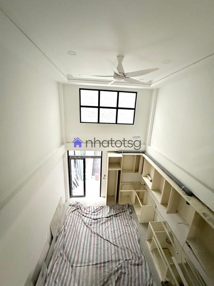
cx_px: 107
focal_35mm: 14
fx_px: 115
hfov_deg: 85.7
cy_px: 143
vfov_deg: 102.1
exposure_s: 1/60
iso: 640
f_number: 2.2
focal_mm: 2.22
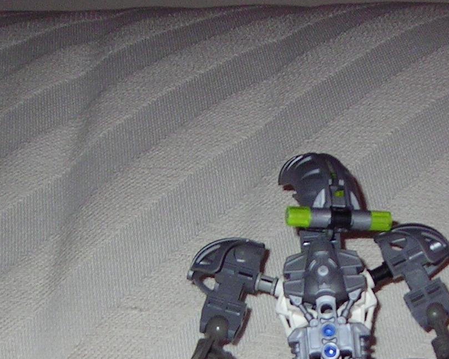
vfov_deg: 16.7
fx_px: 1183
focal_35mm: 89
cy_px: 398
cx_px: 364
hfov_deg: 21.2
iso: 100
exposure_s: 1/30
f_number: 2.8
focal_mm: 5.6
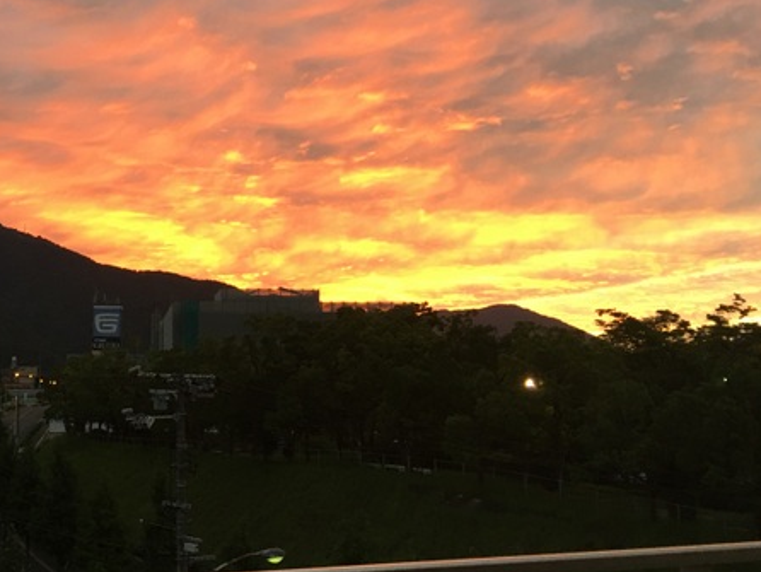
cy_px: 157
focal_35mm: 52
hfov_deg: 35.8
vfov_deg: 27.7
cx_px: 176
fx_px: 1144
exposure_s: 1/30
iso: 40
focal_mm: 4.15
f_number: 2.2
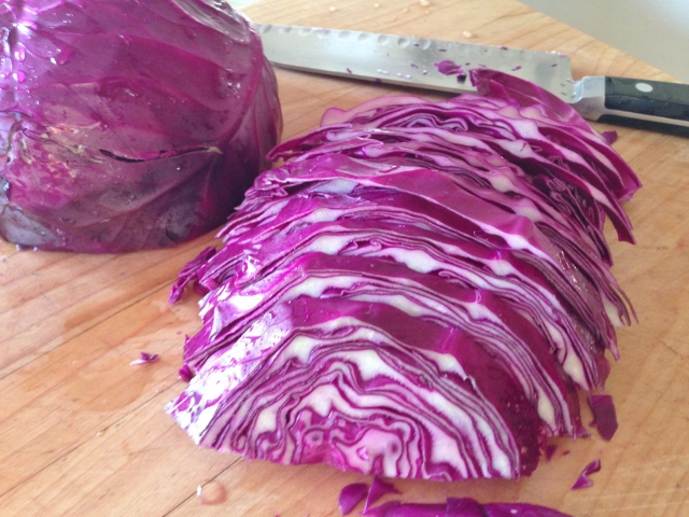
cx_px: 344
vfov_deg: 42.9
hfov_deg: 55.4
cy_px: 258
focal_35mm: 33
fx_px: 657
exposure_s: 1/20
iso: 160
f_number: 2.4
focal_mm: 4.12
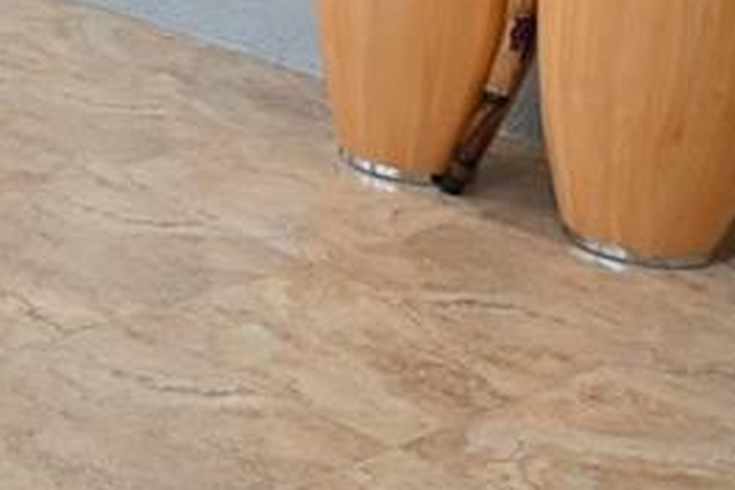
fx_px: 2103
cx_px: -337
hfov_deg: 17.9
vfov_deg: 12.9
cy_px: -149
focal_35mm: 103
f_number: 9
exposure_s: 1/13
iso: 800
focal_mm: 17
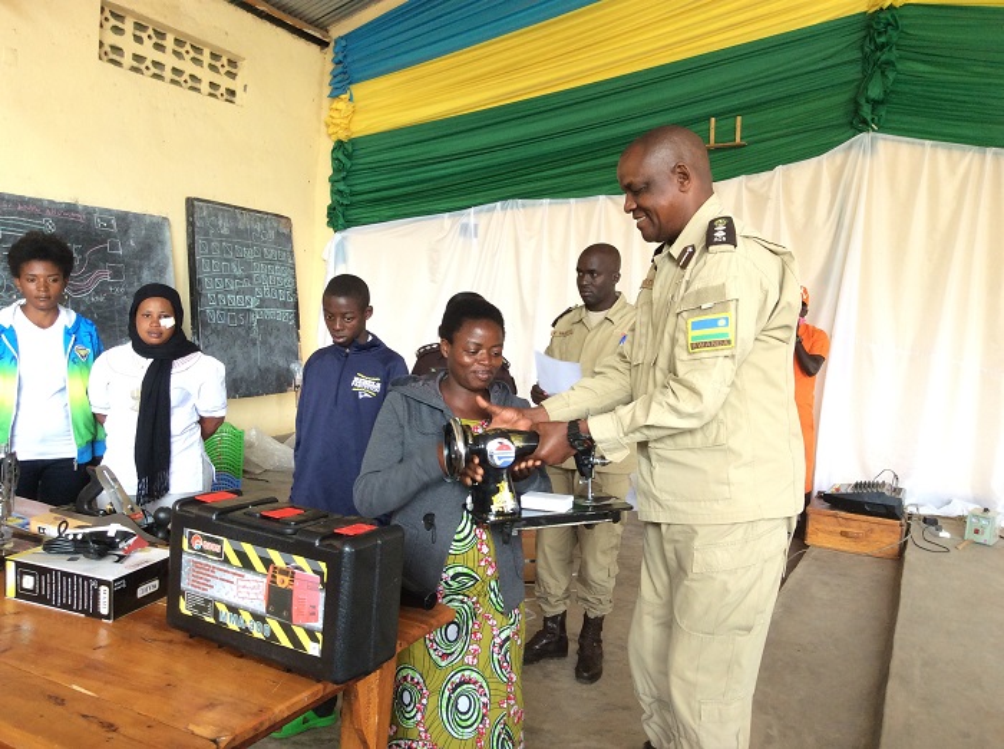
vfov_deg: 44.0
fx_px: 926
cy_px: 374
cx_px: 502
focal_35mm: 32
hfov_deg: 56.9
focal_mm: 3.3
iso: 64
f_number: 2.4
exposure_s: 1/25
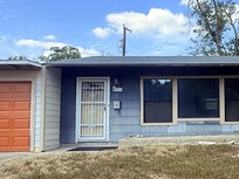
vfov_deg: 32.9
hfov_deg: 39.7
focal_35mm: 44
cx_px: 217
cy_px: 96
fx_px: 304
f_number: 2.2
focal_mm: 2.22
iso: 50
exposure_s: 1/1145
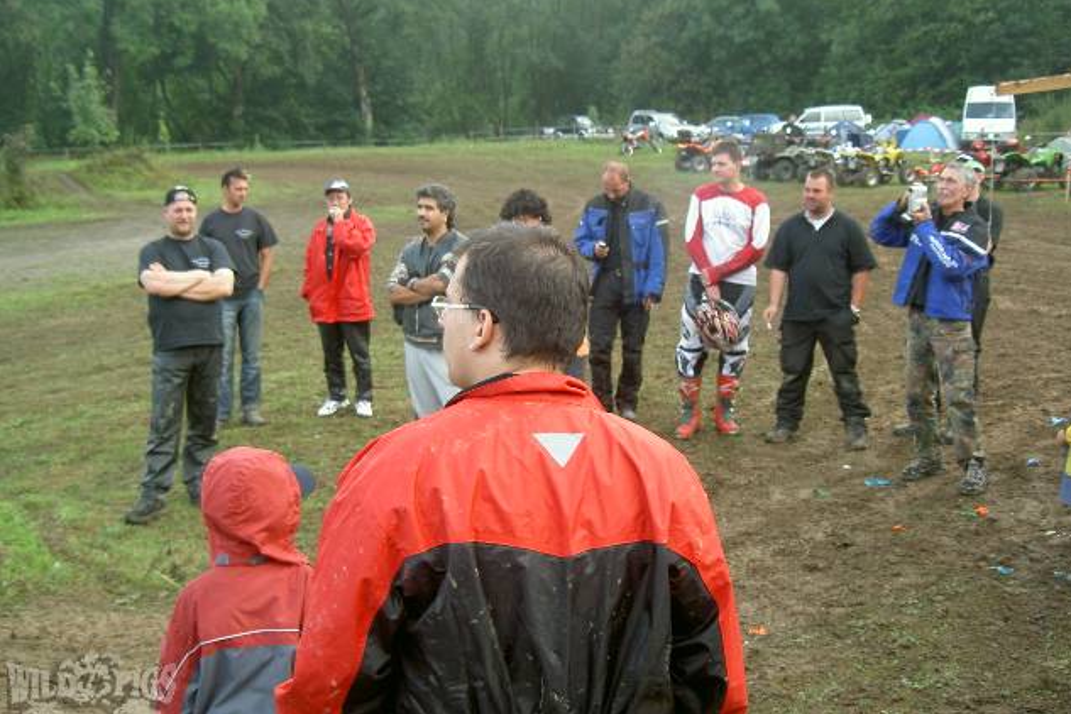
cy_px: 337
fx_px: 1220
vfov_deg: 32.6
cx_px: 540
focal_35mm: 41
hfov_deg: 47.4
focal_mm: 8
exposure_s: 1/60
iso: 50
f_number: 2.8
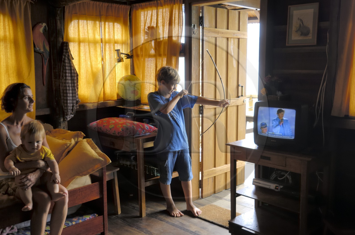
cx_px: 178
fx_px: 354
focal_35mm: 36
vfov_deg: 36.8
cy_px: 118
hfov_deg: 53.2
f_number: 4
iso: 100
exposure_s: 1/40
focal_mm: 24
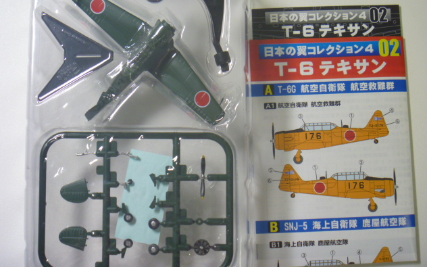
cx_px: 215
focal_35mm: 58
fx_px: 675
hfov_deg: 35.1
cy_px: 123
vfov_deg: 22.4
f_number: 3.8
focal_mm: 9.6
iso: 200
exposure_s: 1/40
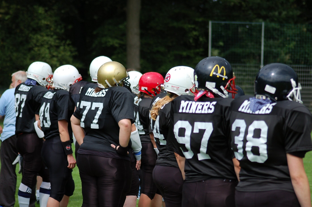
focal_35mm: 165
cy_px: 104
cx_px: 156
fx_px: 1427
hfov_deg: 12.5
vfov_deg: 8.3
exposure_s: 1/1000
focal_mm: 110
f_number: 4.2
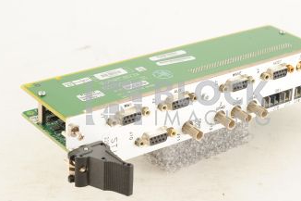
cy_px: 103
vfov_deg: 14.8
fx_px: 769
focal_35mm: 92
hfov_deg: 22.1
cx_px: 178
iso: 1600
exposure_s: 1/125
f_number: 11
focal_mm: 50
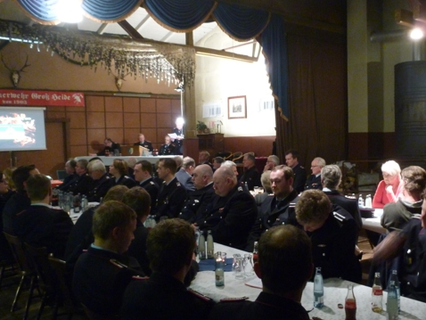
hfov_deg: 53.2
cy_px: 172
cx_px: 272
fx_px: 419
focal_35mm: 34
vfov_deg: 41.8
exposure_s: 1/4
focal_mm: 4.5
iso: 400
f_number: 3.1
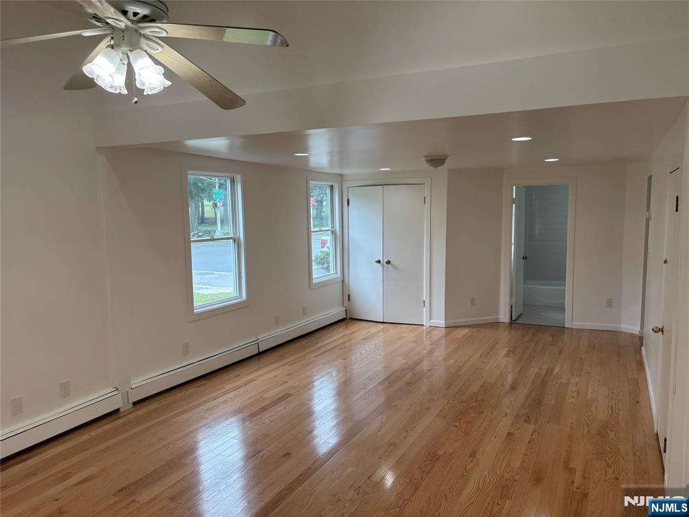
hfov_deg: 67.3
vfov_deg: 53.1
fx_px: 518
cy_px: 258
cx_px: 344
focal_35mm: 26
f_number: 1.6
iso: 40
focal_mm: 5.96
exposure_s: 1/138
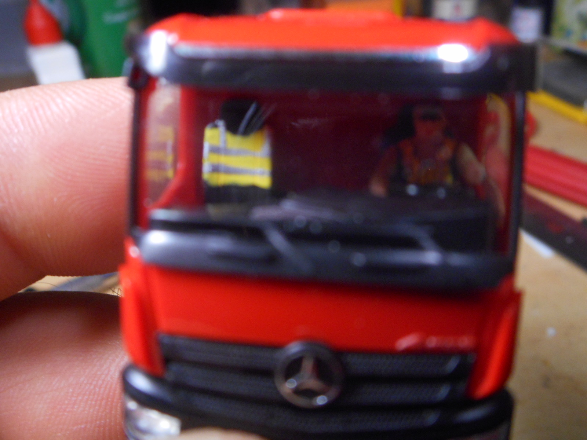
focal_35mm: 34
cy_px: 220
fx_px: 577
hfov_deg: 54.0
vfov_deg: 41.8
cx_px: 294
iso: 280
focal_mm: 6
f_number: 4.2
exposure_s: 1/30
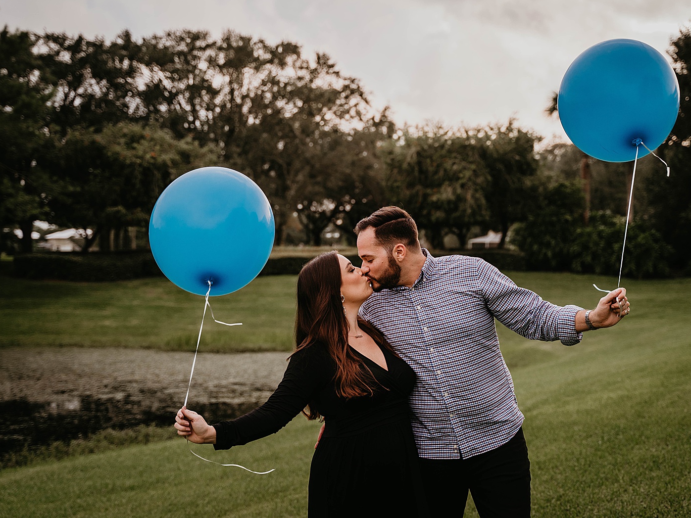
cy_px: 262
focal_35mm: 54
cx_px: 385
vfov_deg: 27.0
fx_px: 1078
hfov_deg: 35.5
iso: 250
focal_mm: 49
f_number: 2.8
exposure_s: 1/500
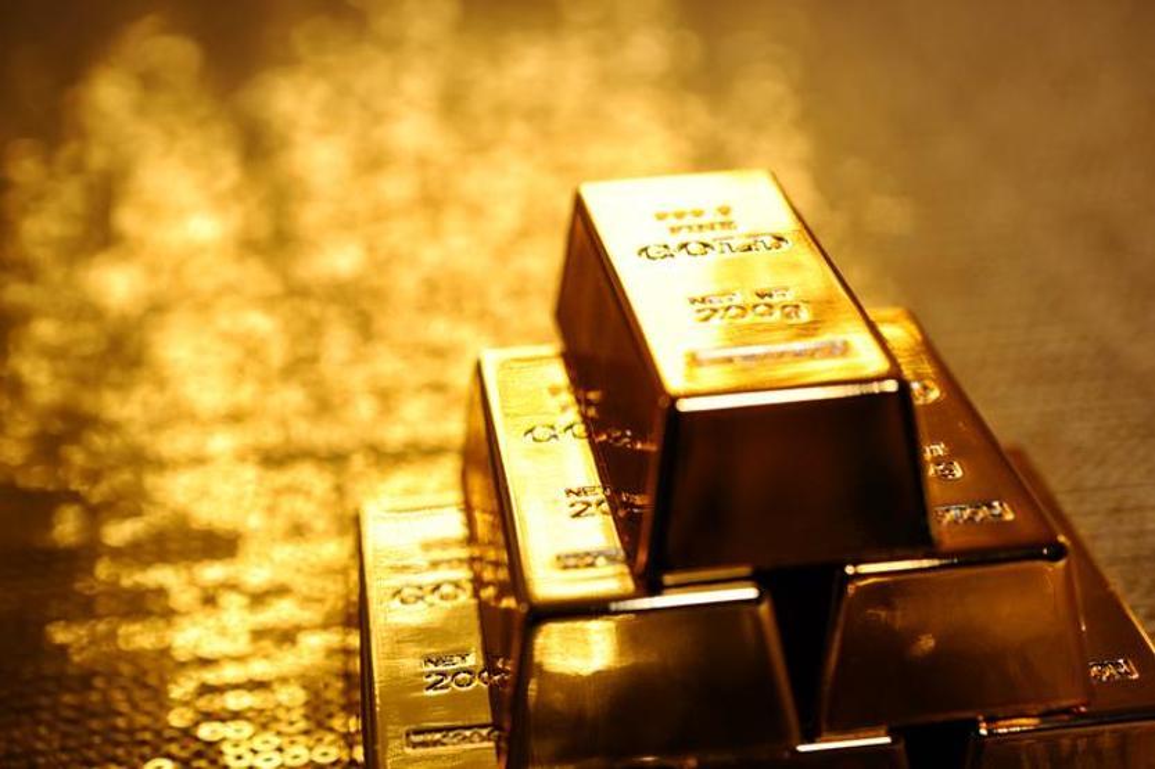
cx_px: 578
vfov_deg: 22.6
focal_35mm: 60
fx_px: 1924
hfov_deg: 33.4
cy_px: 384
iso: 200
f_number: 7.1
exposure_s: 1/125
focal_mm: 60
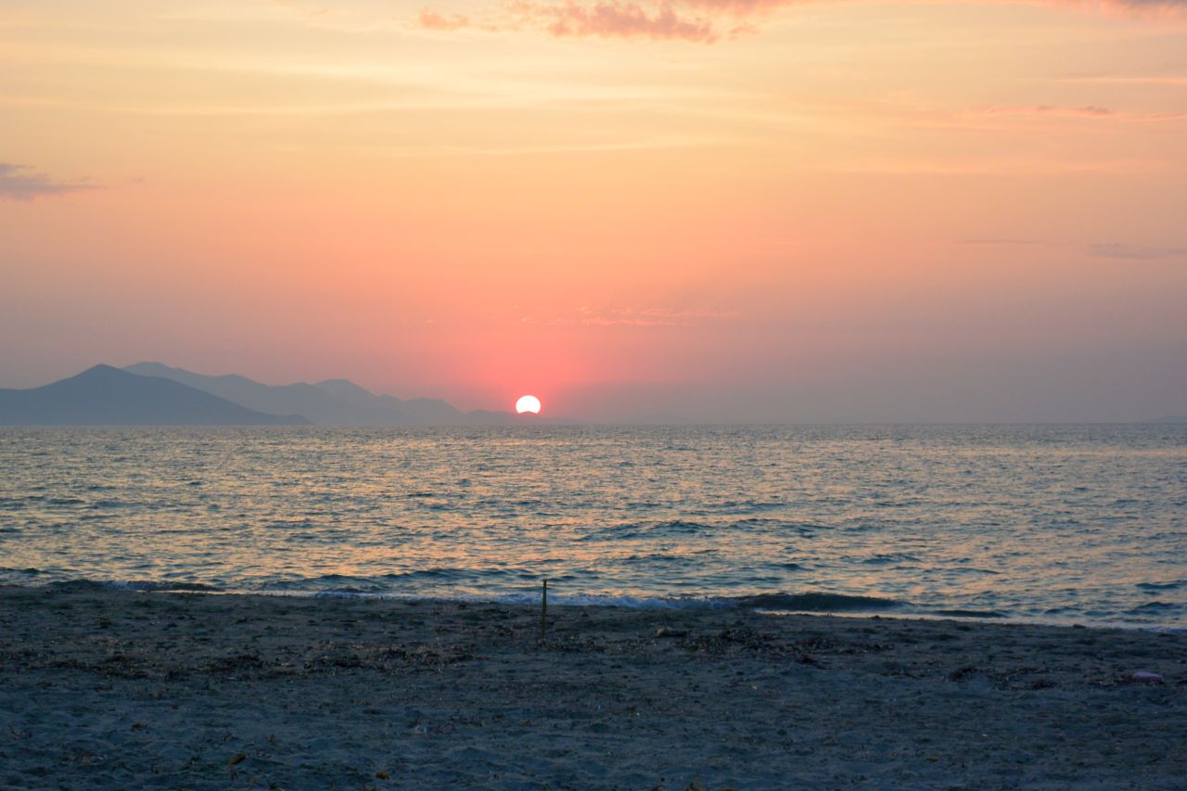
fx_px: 2670
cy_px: 396
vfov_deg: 16.9
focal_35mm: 81
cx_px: 594
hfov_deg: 25.1
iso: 160
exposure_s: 1/100
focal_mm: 30
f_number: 5.6
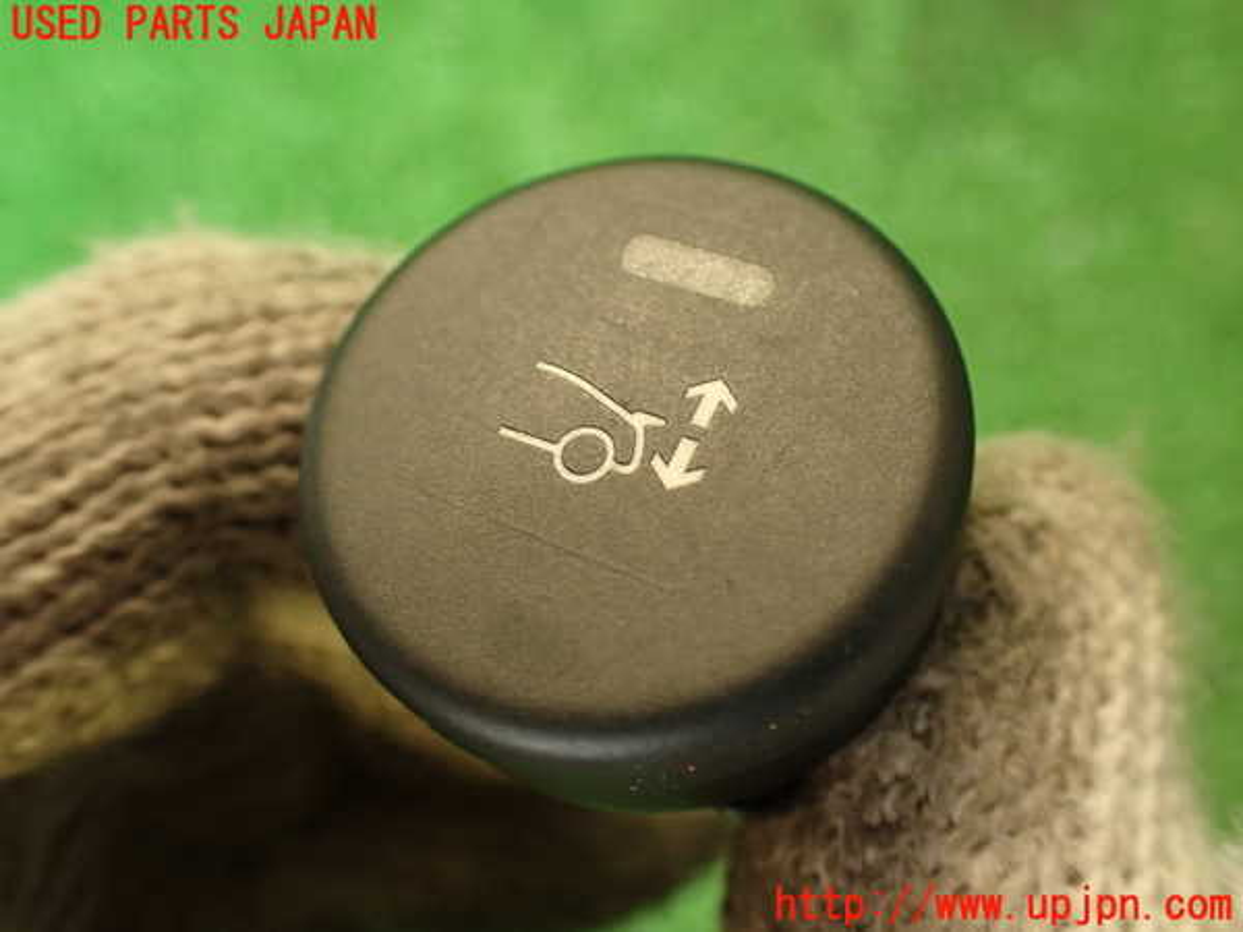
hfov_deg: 56.8
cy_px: 466
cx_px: 622
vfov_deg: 44.2
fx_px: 1149
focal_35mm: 32
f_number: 2.4
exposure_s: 1/30
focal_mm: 5.79
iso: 250
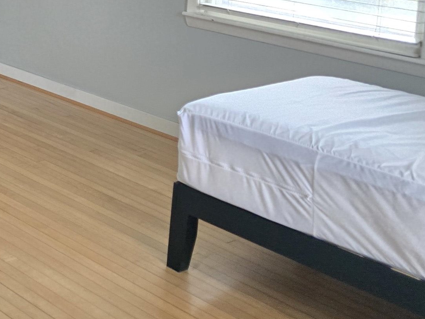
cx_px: -131
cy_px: -53
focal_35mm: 65
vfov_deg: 21.2
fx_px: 798
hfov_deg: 25.6
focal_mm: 6.3
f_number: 1.7
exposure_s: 1/60
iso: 1600
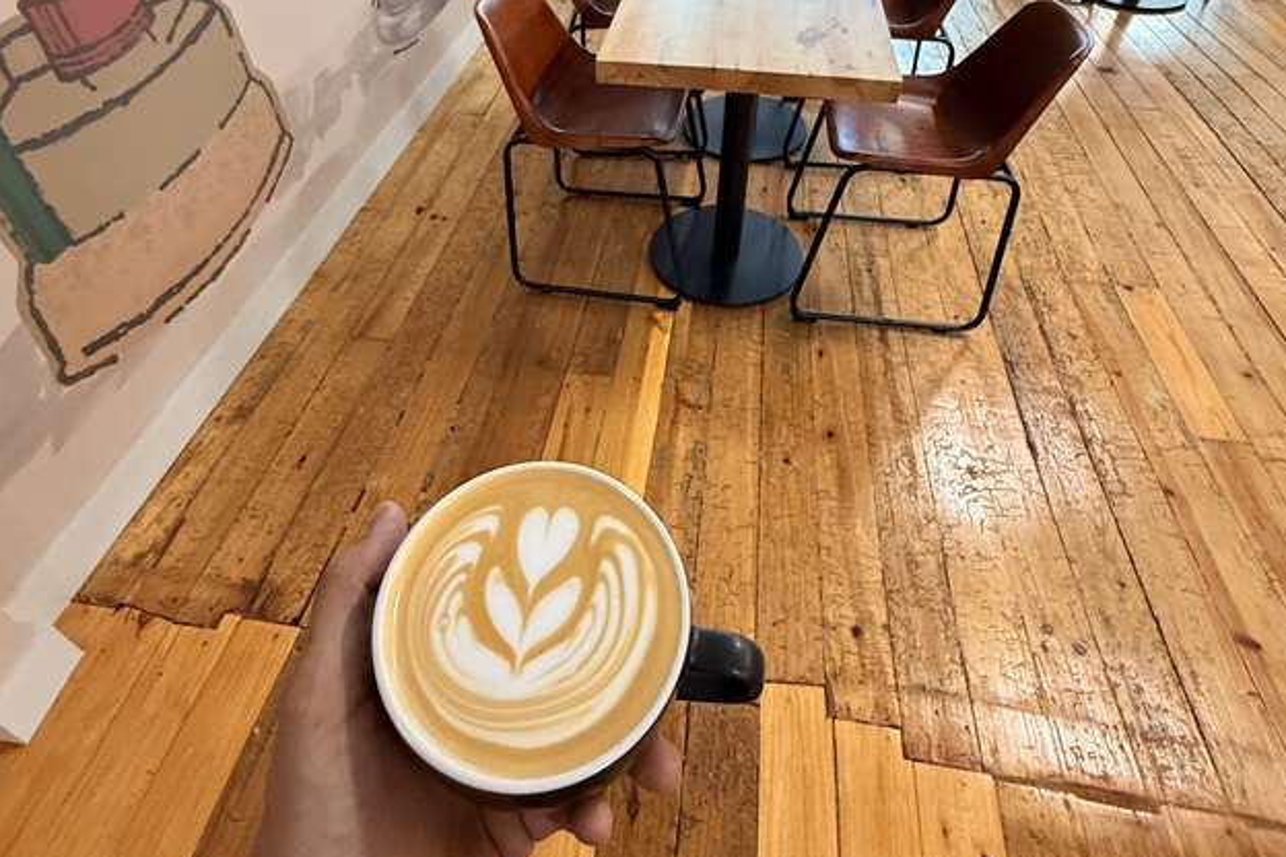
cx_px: 628
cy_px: 233
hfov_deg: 81.2
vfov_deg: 57.0
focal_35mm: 21
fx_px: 750
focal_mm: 2.22
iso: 500
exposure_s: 1/60
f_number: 2.2
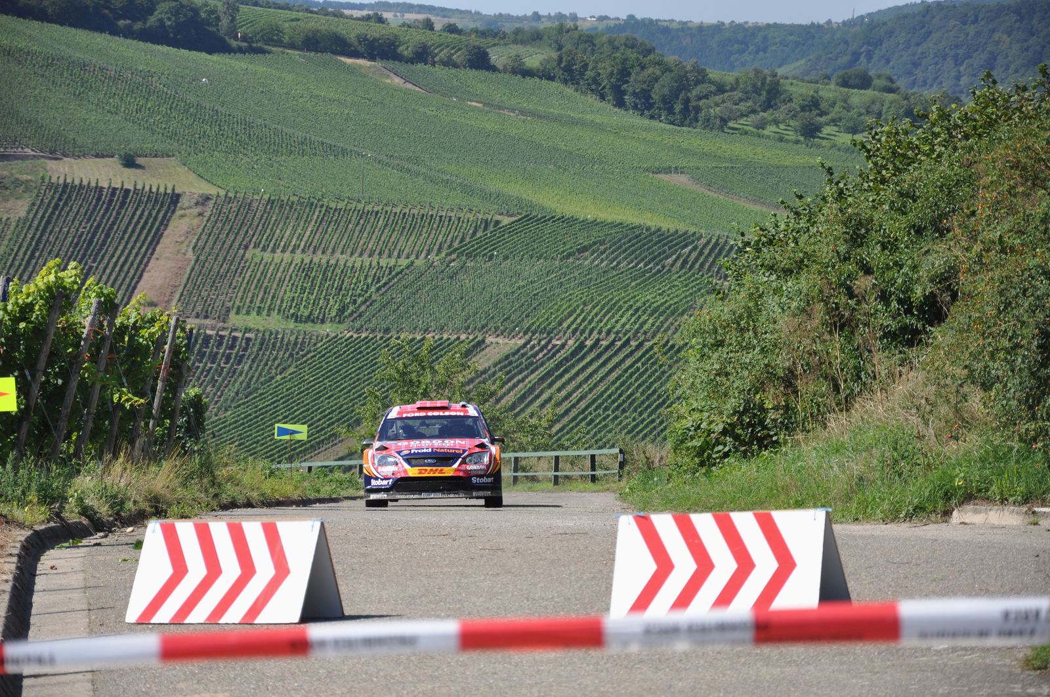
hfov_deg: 13.1
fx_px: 4587
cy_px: 348
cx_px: 525
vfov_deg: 8.7
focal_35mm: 158
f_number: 6.3
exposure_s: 1/640
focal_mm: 105
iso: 200
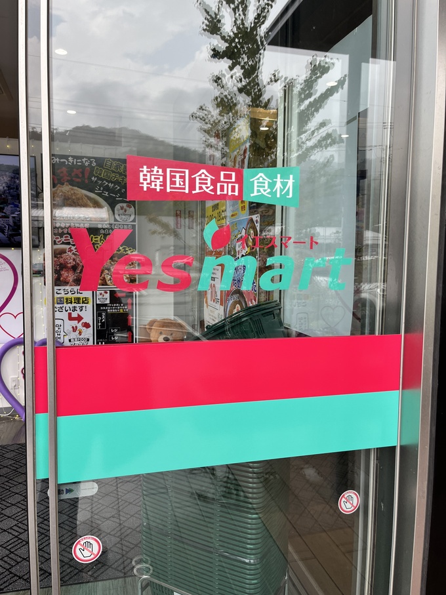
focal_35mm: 26
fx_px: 447
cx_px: 223
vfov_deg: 67.3
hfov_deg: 53.1
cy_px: 298
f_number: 1.6
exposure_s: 1/534
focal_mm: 5.1
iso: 50
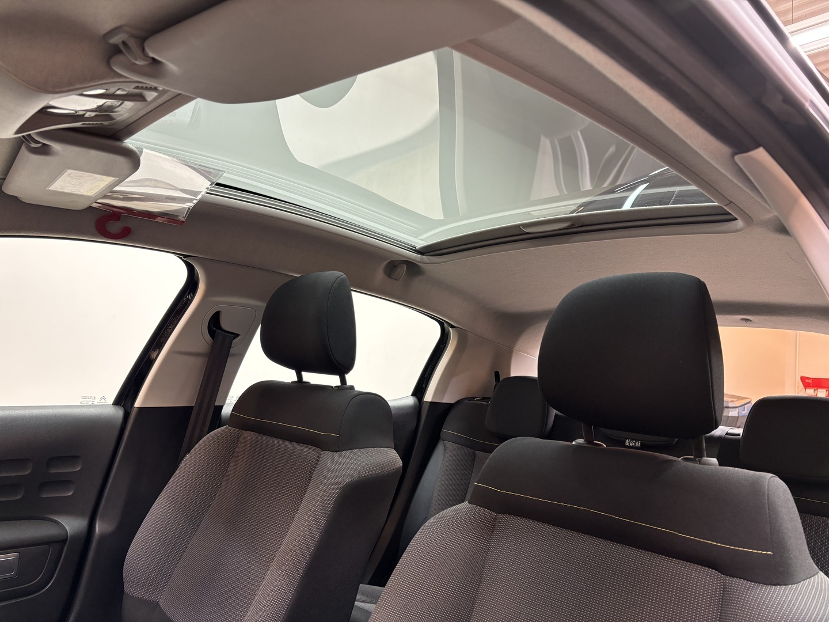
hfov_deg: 67.3
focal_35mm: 26
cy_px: 311
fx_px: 623
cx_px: 414
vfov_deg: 53.1
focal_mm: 5.96
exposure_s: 1/50
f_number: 1.6
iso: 200
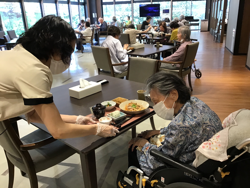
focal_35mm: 31
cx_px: 125
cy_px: 94
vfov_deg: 45.4
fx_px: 224
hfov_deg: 58.4
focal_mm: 3.3
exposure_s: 1/30
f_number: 2.4
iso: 80
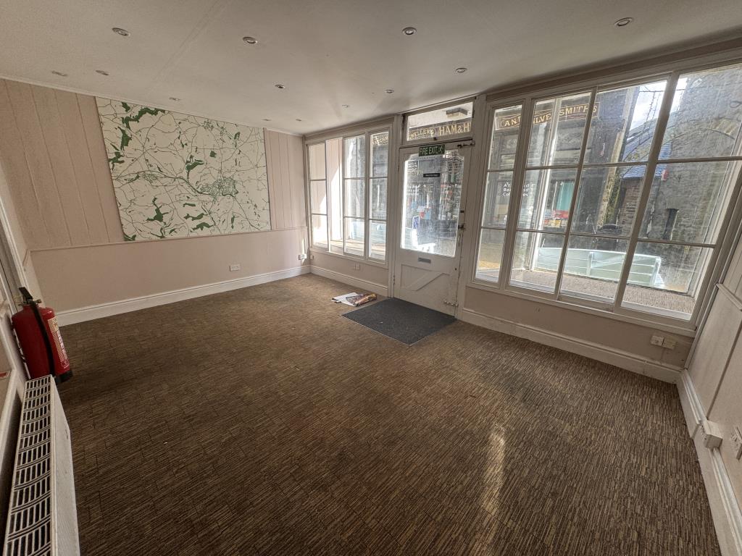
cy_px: 278
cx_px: 371
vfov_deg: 85.7
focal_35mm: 14
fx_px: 300
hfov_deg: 102.1
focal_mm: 2.22
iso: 64
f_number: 2.2
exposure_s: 1/99
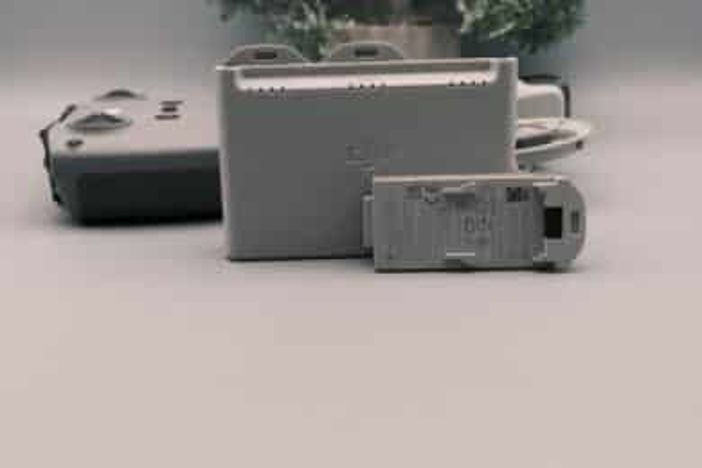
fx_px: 858
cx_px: 351
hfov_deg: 44.5
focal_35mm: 44
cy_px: 234
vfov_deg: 30.5
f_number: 7.1
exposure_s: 1/120
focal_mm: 29.6
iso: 500
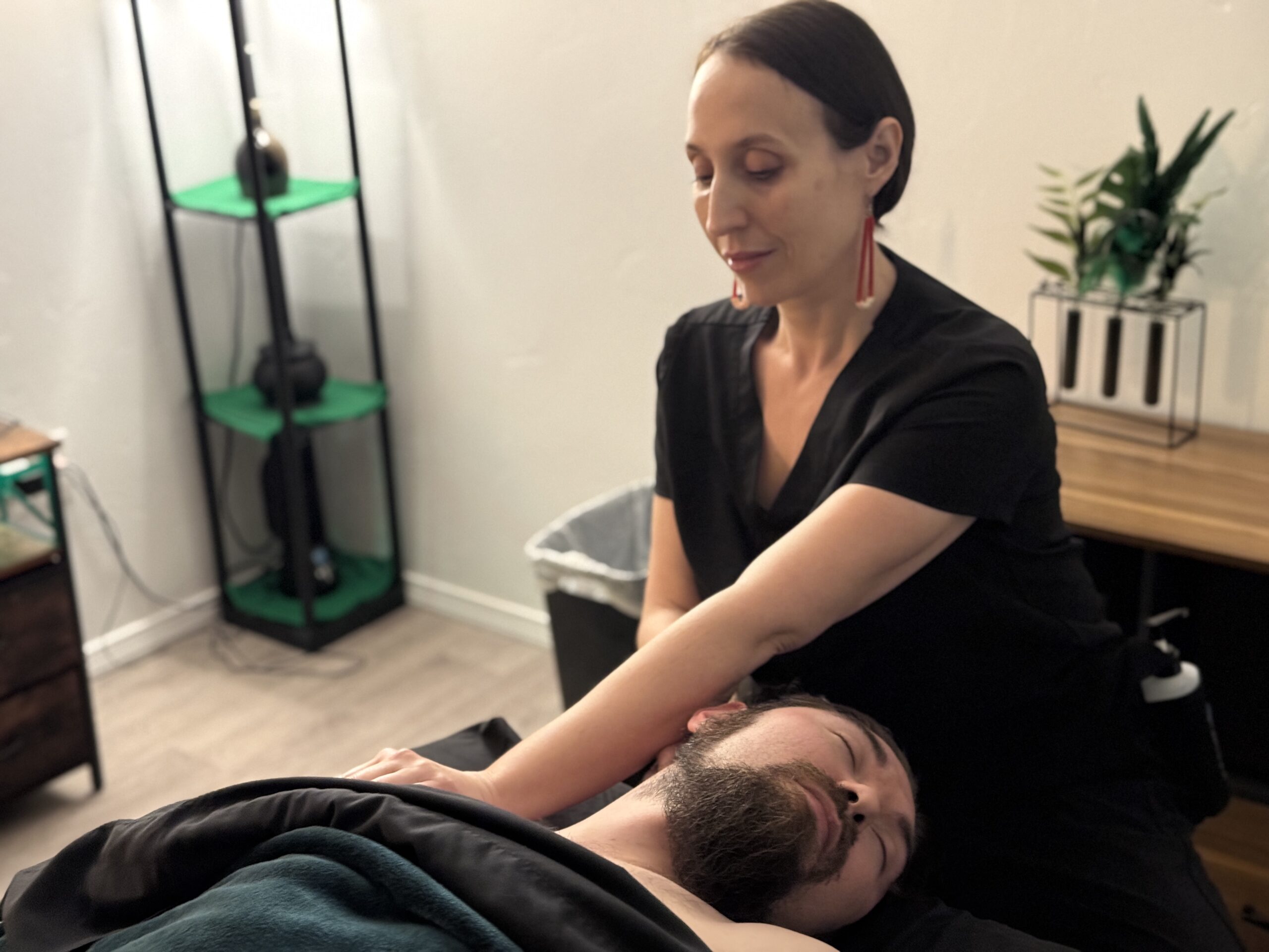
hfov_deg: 39.7
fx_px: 1760
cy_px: 476
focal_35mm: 48
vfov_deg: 30.3
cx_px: 634
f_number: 1.78
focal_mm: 6.76
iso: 640
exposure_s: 1/24
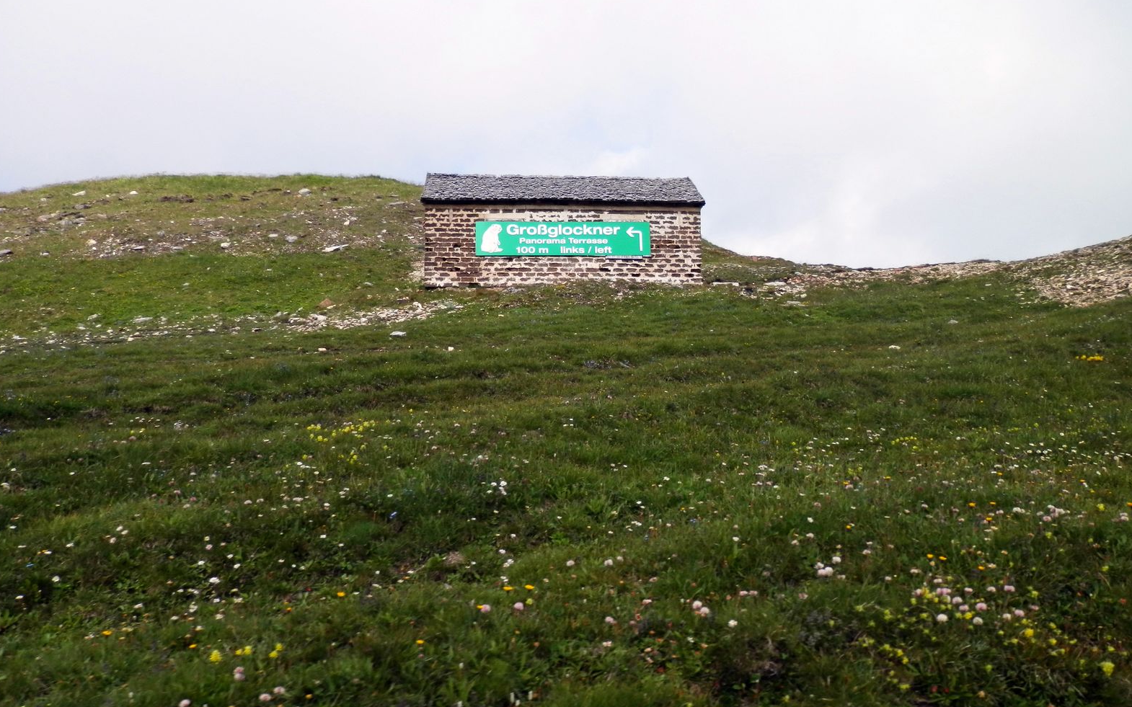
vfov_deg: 45.9
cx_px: 568
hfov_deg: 68.4
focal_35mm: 27
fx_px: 833
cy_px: 389
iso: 80
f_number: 3
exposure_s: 1/800
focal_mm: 4.5
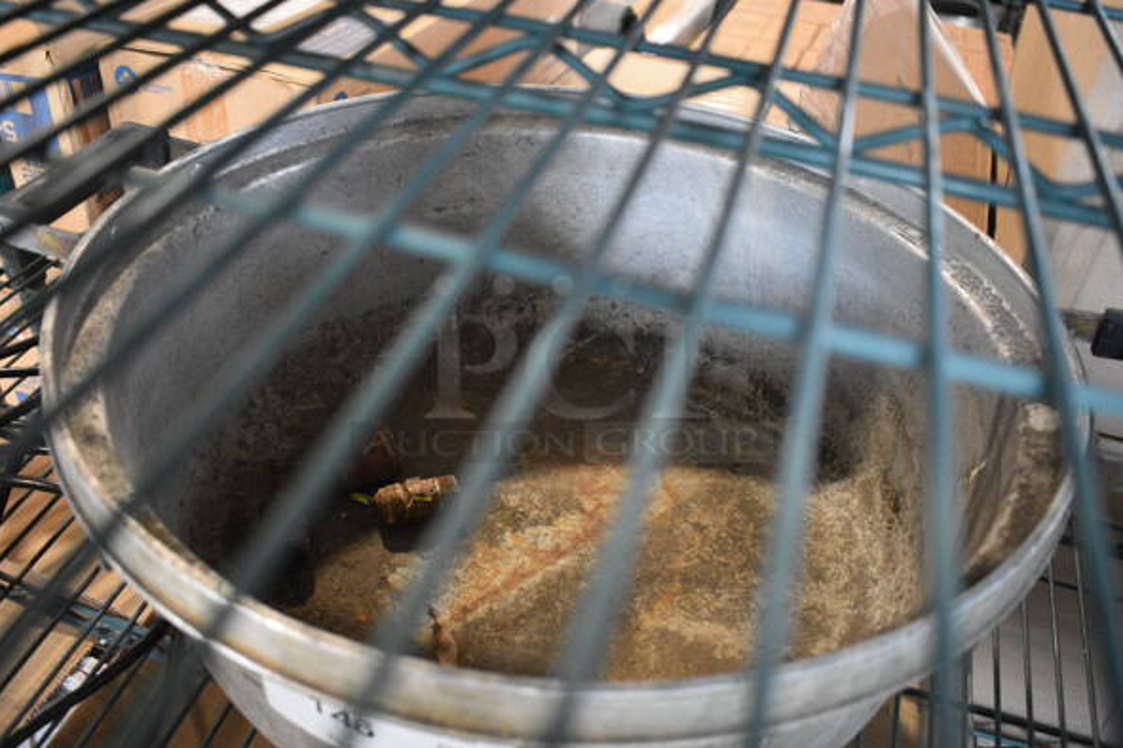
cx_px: 562
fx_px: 967
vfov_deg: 42.3
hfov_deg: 60.3
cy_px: 363
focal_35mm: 31
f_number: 3.5
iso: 2500
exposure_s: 1/125
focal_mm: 20
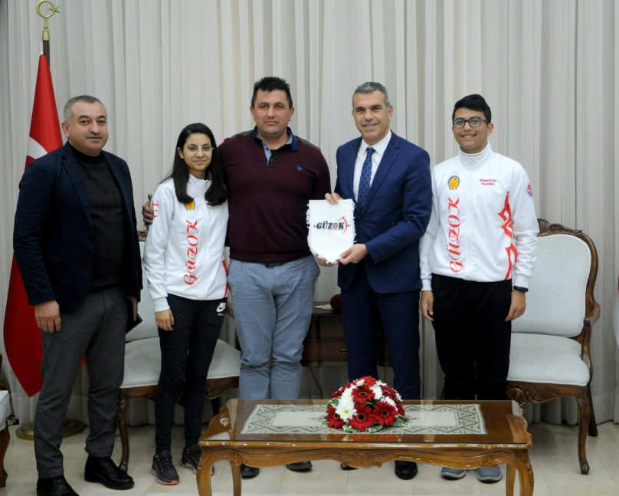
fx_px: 1045
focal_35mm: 57
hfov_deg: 33.0
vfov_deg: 26.7
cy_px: 238
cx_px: 332
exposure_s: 1/60
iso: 800
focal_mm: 32
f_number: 4.2
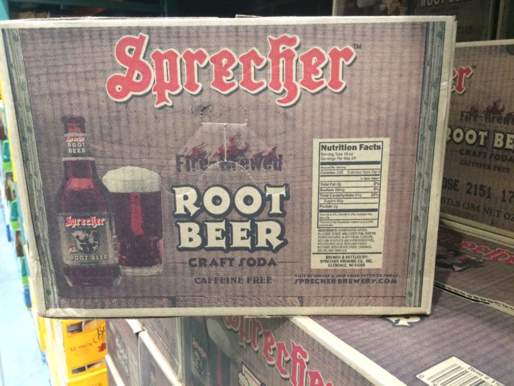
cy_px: 193
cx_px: 257
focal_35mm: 29
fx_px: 431
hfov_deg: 61.7
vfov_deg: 48.2
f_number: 2.2
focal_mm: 4.15
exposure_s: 1/33
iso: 250
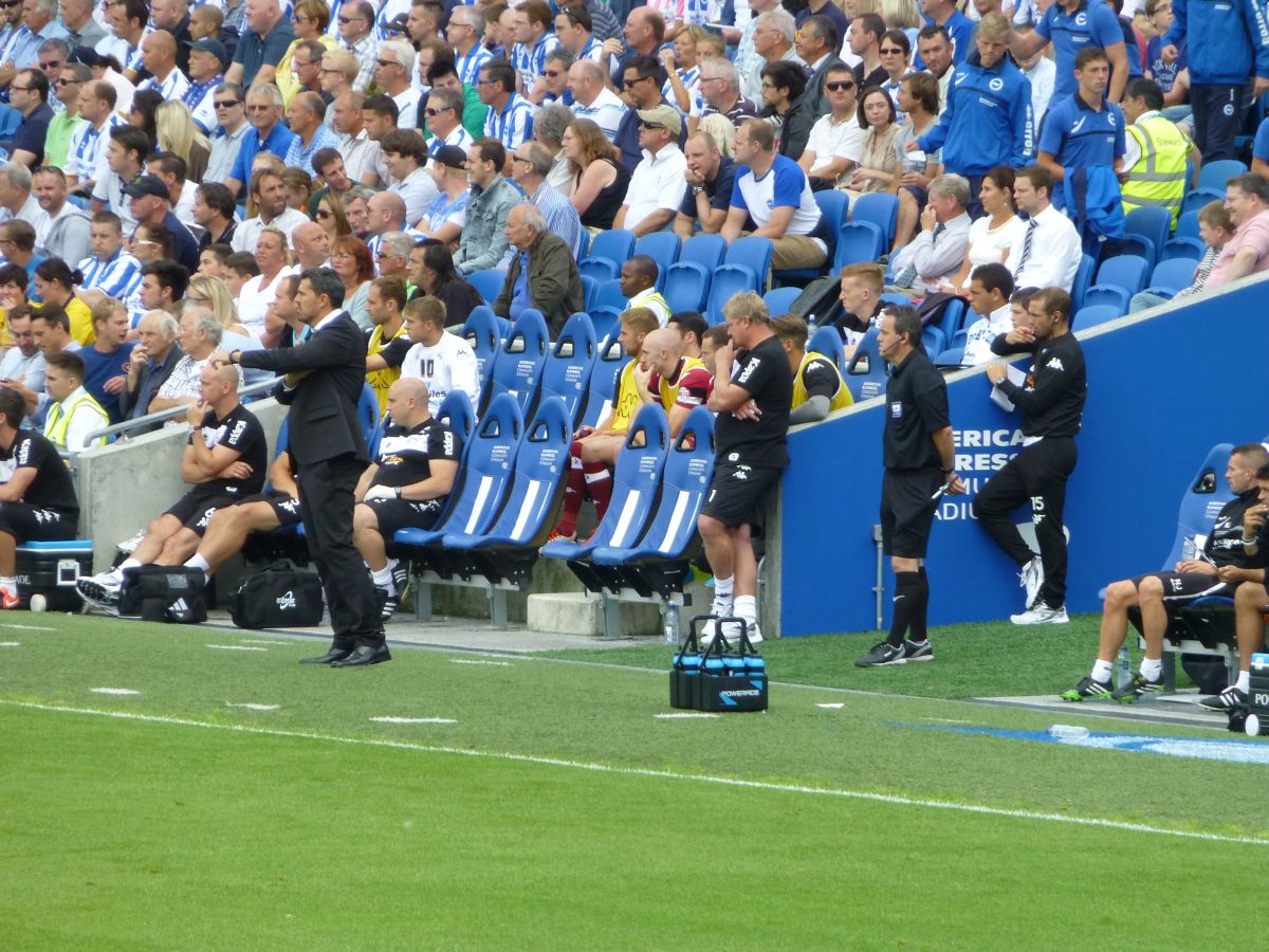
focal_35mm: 480
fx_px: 17596
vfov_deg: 3.1
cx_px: 634
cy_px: 476
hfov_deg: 4.1
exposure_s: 1/125
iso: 200
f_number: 6.4
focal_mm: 86
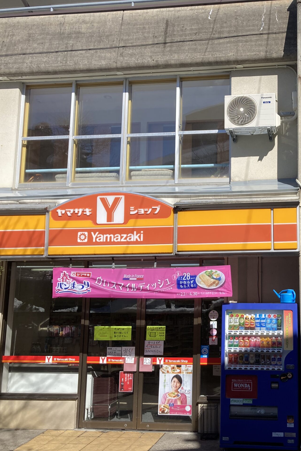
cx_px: 260
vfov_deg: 49.6
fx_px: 489
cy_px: 226
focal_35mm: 39
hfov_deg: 32.8
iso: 20
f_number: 1.8
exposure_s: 1/2183
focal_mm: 3.99
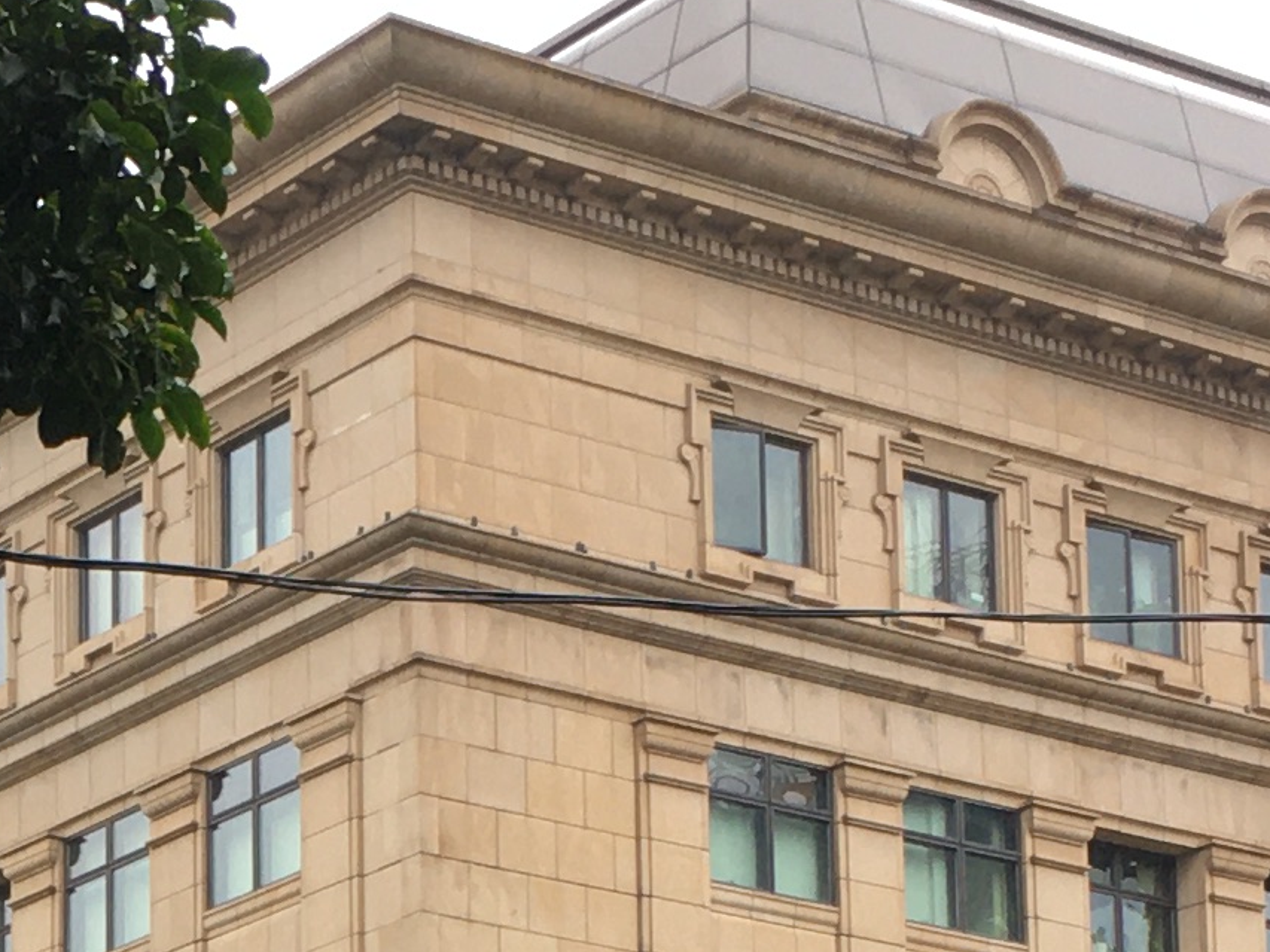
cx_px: 7
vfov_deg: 10.4
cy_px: 1490
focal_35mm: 137
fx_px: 5027
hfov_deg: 14.2
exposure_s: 1/60
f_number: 2.2
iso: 32
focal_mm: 4.15
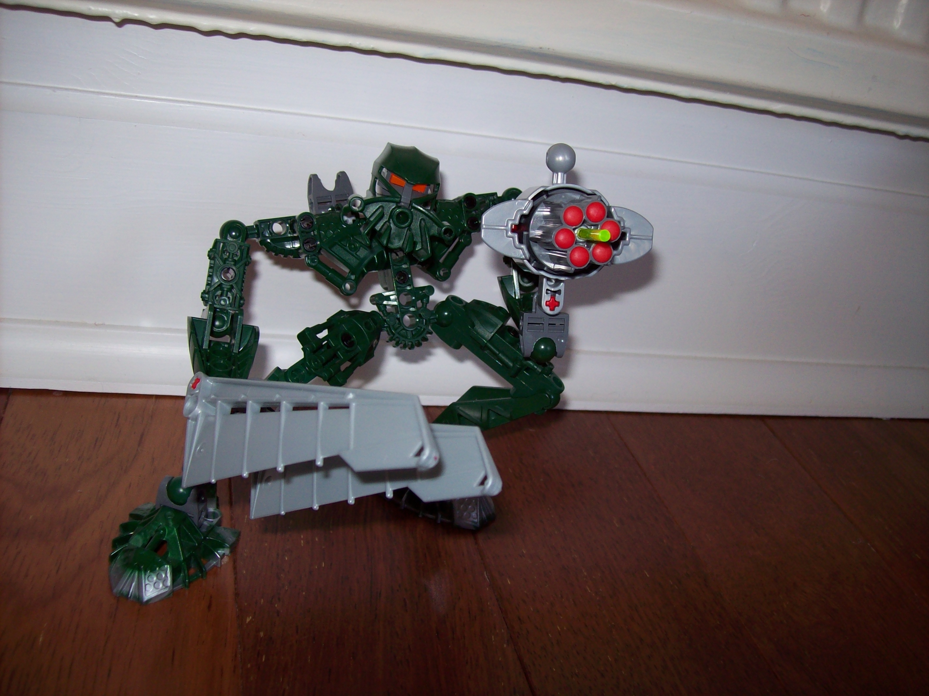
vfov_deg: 39.6
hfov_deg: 51.4
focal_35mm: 36
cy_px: 348
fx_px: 966
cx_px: 464
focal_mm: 6
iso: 80
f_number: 2.7
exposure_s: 1/64
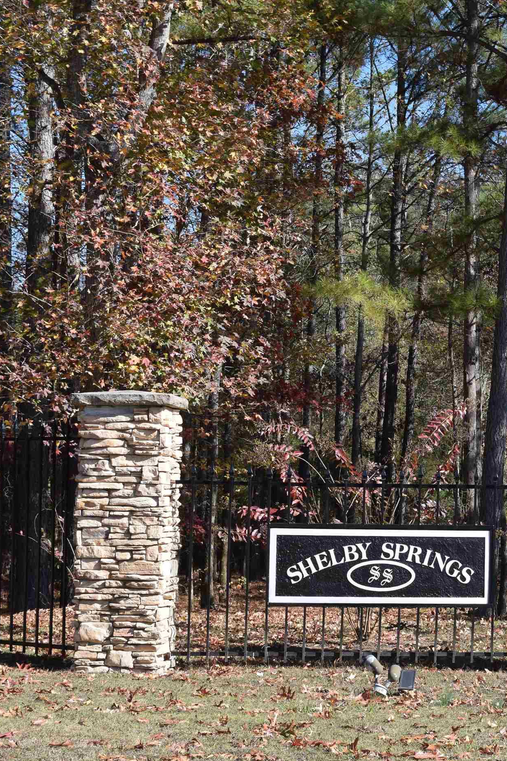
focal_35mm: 72
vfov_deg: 28.1
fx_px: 1518
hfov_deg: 18.3
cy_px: 399
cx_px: 538
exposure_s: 1/320
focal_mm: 29
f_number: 9
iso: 200
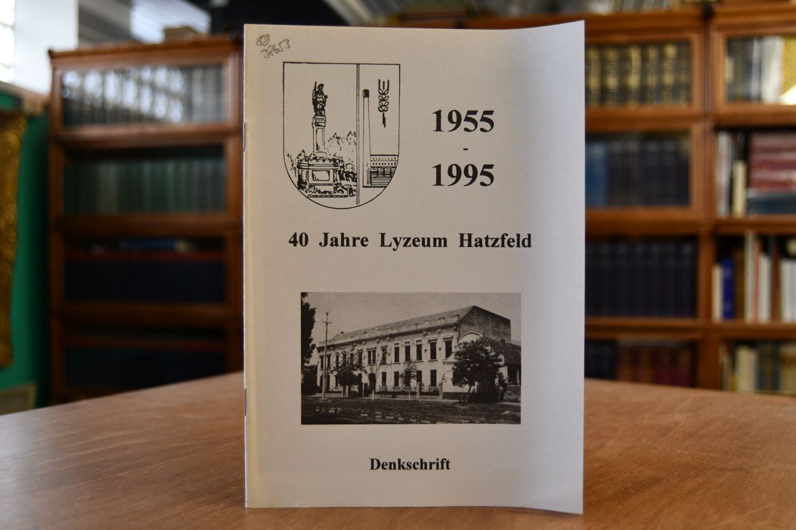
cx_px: 398
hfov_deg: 55.8
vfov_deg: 38.9
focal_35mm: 34
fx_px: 752
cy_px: 265
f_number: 3.8
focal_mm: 23
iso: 1000
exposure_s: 1/125
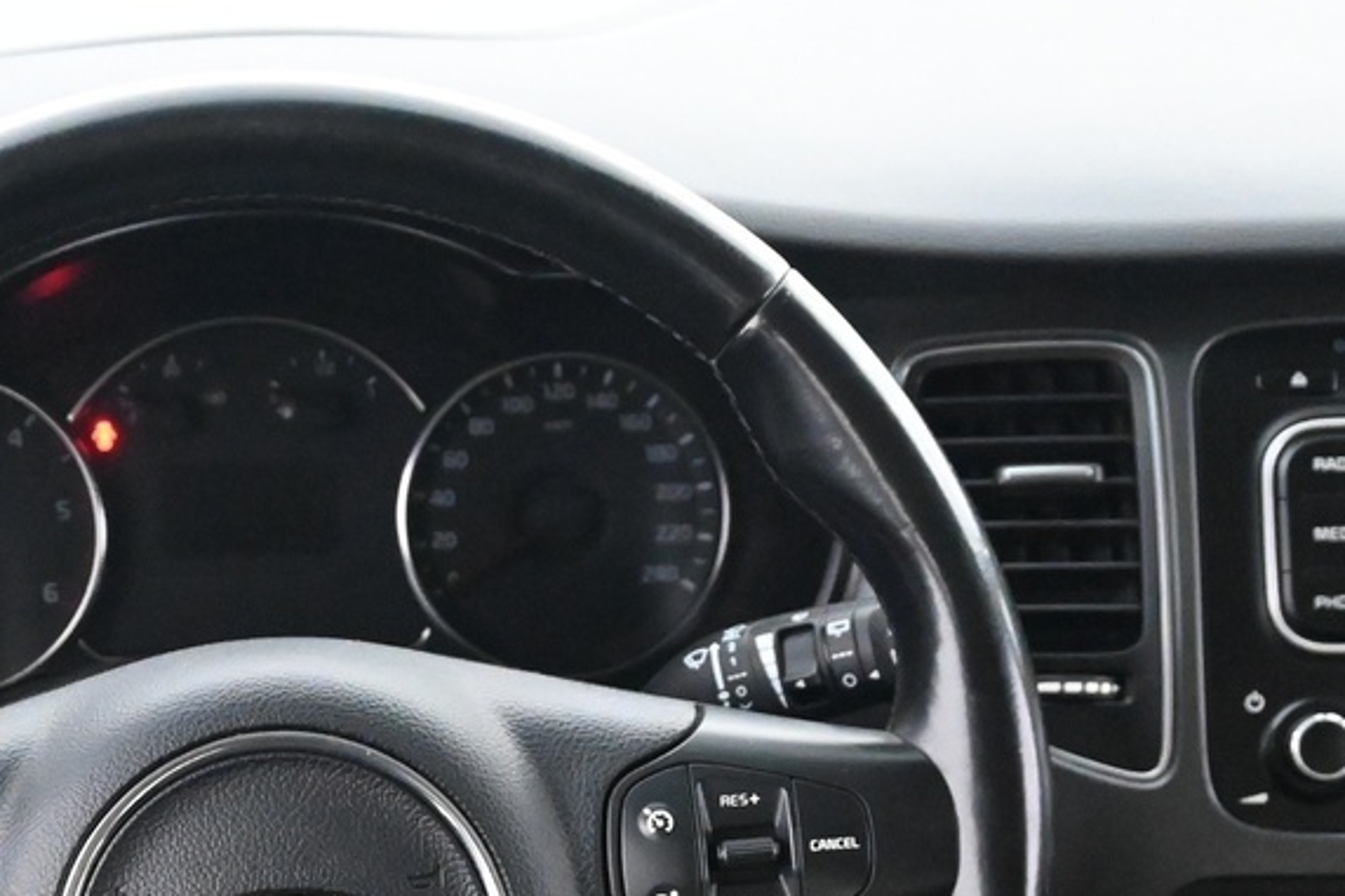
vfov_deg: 15.8
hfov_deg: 23.5
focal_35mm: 85
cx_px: 256
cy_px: 861
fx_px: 3175
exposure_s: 1/30
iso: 7200
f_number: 3.8
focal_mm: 20
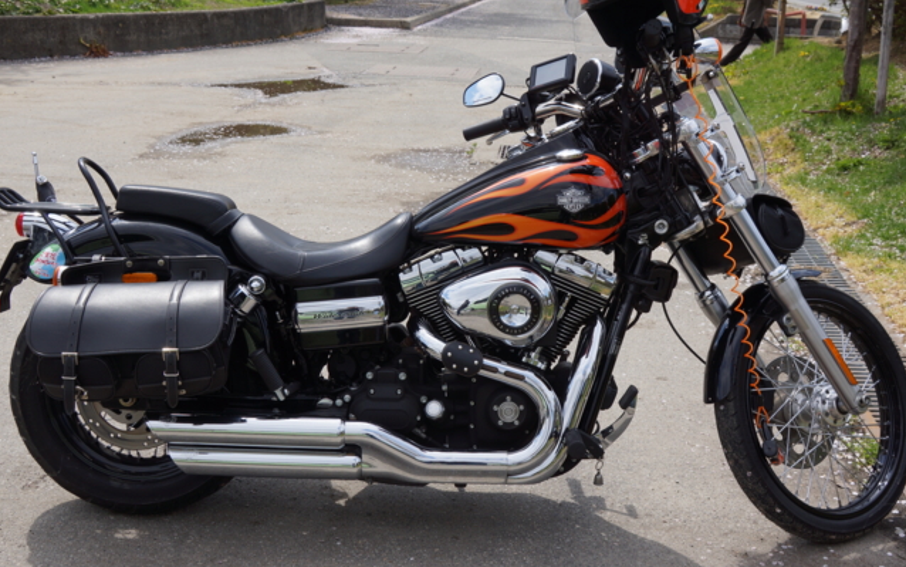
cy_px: 261
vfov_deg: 28.0
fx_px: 1136
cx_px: 471
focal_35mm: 46
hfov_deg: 43.5
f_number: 8
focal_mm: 24
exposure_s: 1/250
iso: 100
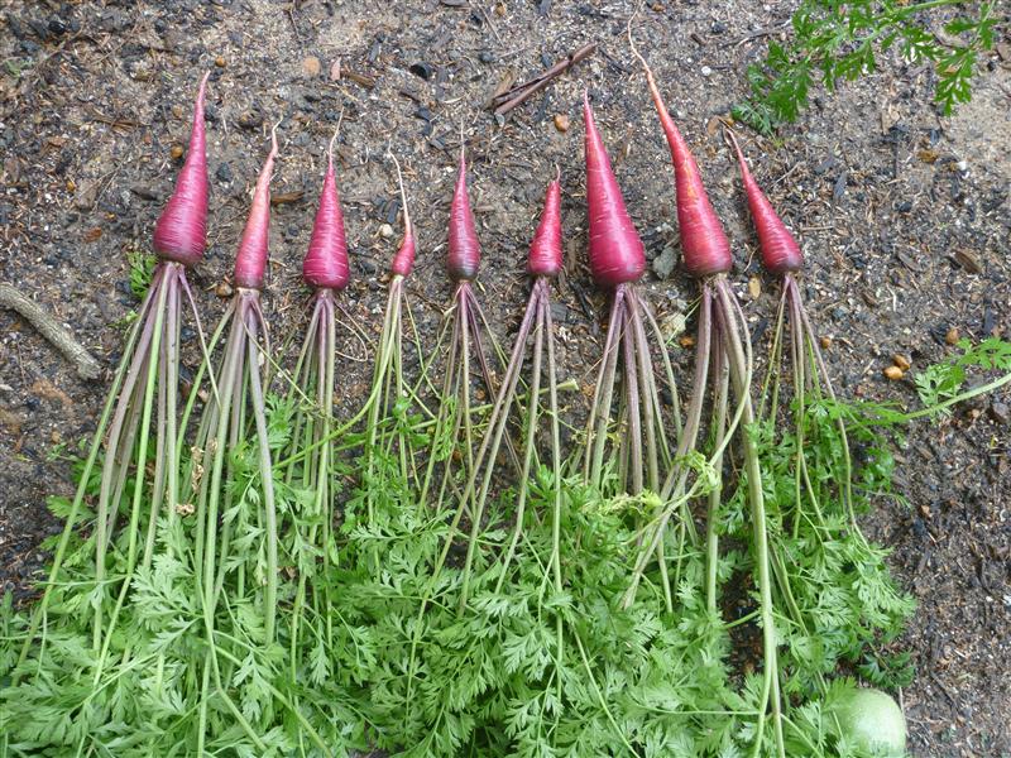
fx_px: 818
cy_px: 379
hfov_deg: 63.4
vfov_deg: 49.7
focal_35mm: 28
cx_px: 506
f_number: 3.3
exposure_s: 1/100
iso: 80
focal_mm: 4.9
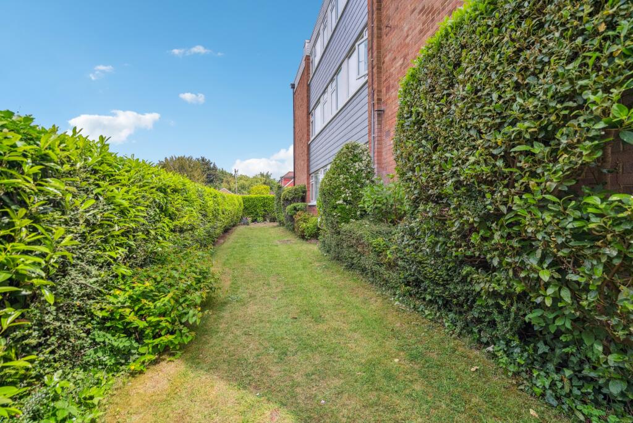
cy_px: 212
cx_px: 316
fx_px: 281
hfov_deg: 96.7
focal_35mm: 16
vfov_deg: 73.8
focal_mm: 16
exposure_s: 1/1250
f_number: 5
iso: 640
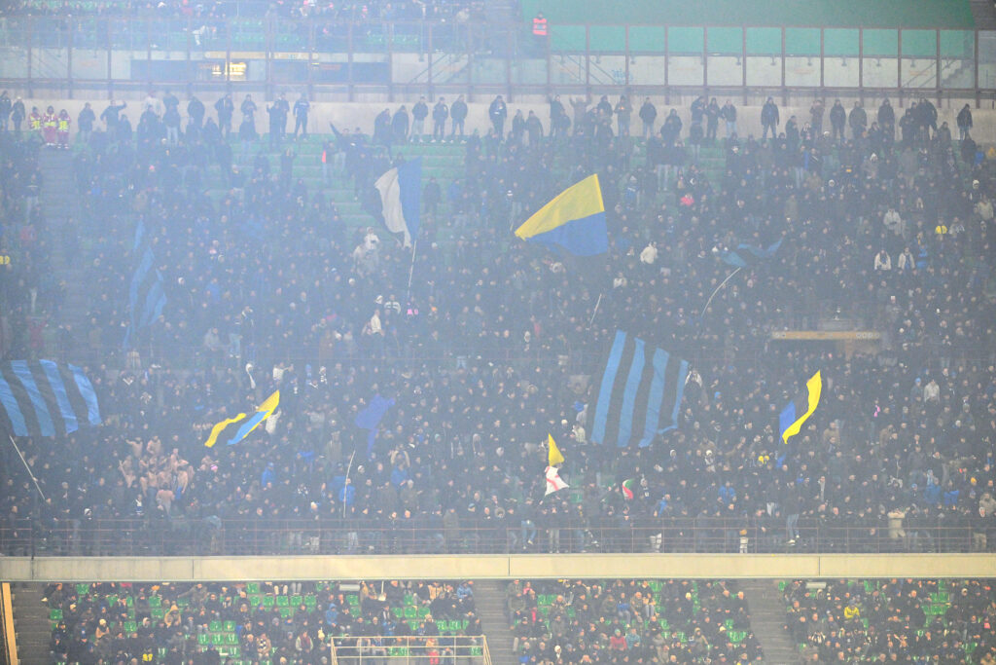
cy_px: 332
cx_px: 498
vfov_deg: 7.6
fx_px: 4980
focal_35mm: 180
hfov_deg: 11.4
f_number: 5.6
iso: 1600
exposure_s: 1/100
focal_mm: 180
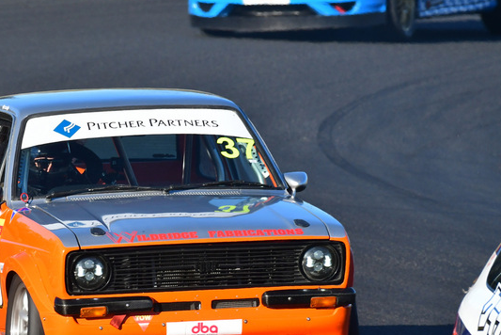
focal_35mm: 1126
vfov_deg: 1.2
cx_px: 132
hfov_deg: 1.8
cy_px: 192
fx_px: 15678
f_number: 11
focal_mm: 500
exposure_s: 1/640
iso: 800
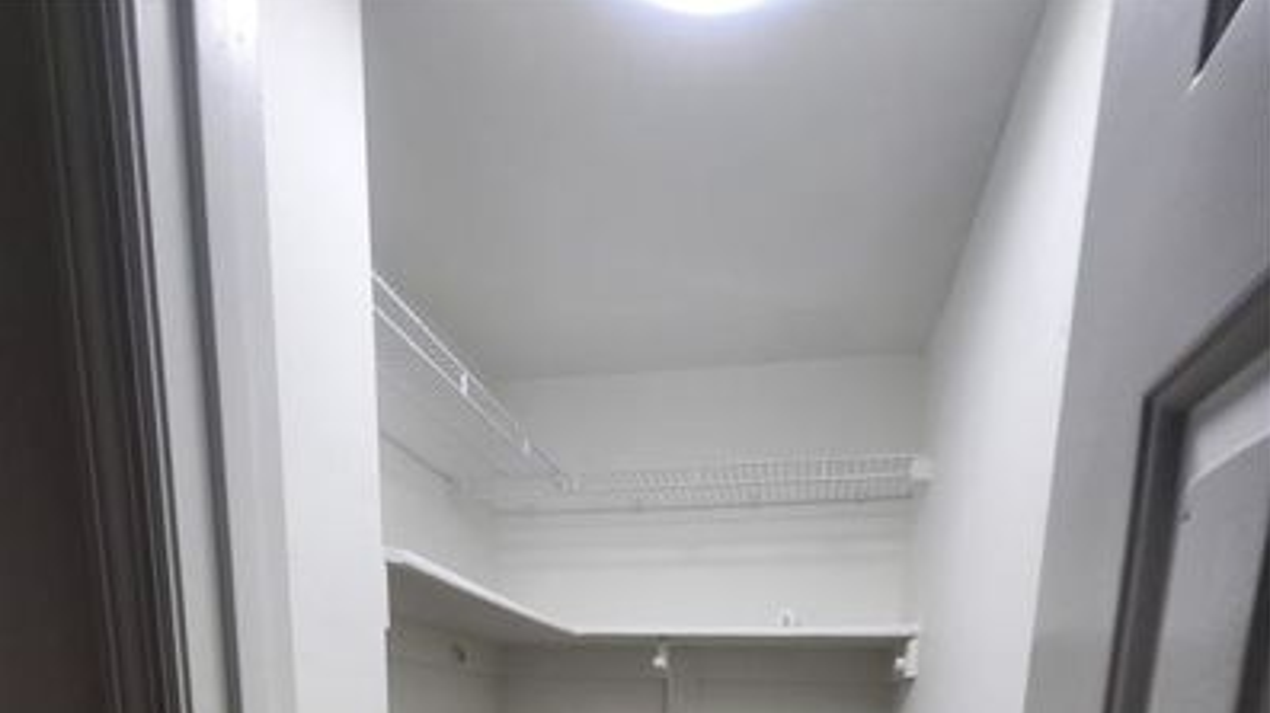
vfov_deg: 41.6
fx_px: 640
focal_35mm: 19
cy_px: 838
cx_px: 635
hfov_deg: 89.6
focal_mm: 2.2
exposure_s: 1/60
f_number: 2.2
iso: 50
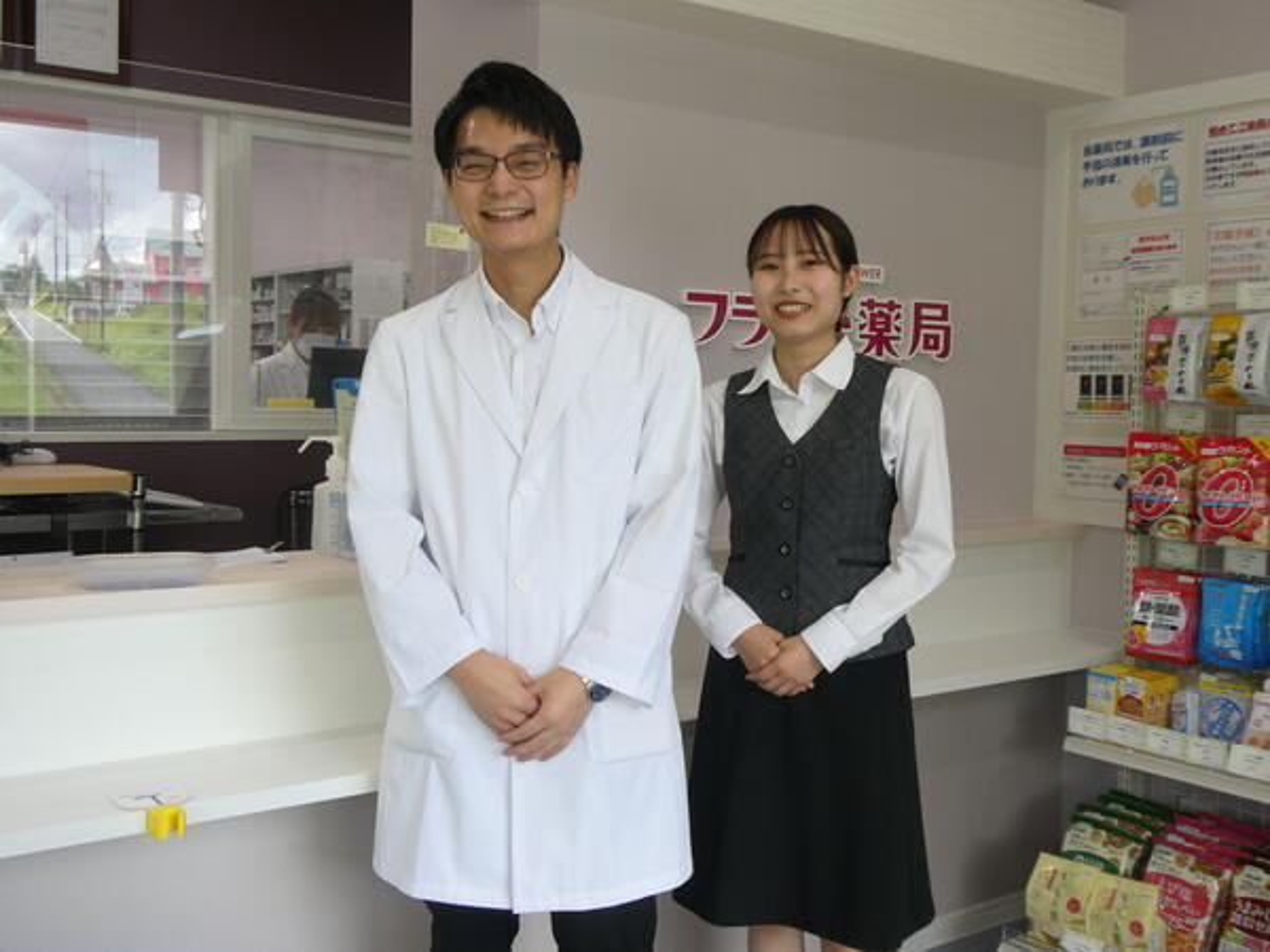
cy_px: 476
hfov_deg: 52.6
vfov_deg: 40.7
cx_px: 635
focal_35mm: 35
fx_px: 1284
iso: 125
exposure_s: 1/80
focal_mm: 6.3
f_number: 3.7
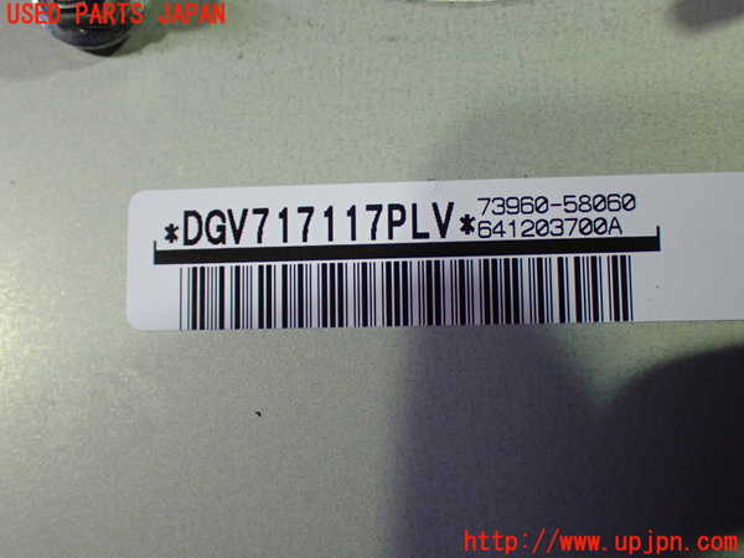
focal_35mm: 47
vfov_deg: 30.9
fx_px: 1010
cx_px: 372
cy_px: 279
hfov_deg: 40.4
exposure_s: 1/80
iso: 800
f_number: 3.1
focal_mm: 8.4
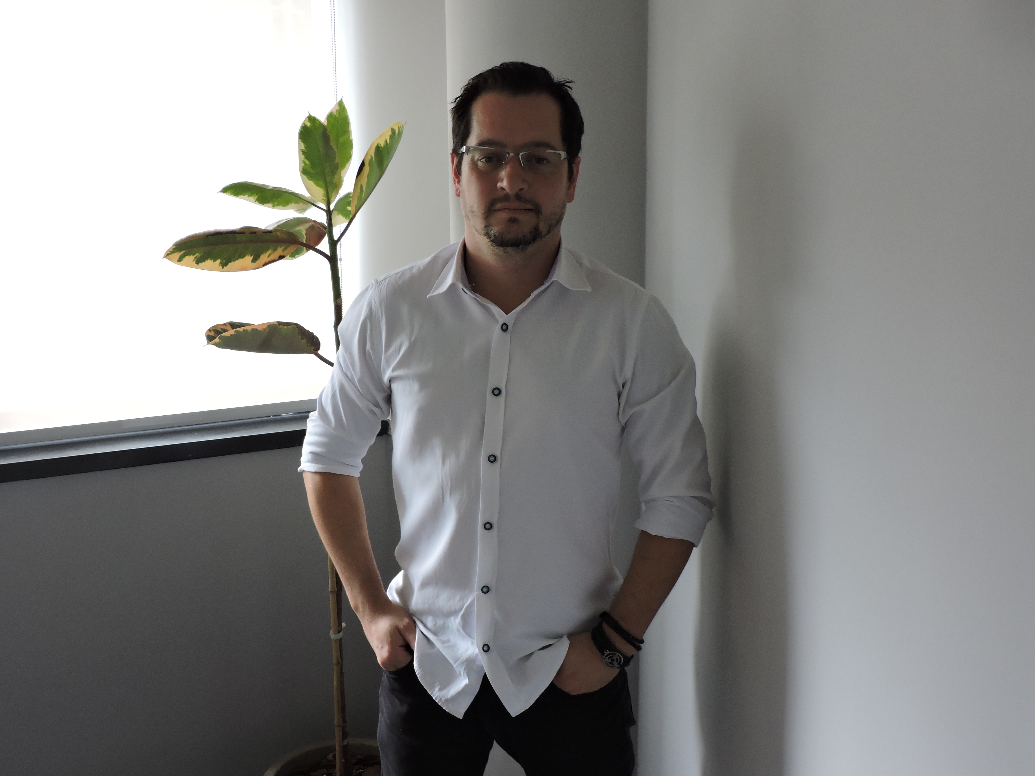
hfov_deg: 52.6
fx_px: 1046
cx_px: 518
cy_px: 388
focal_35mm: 35
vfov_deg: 40.7
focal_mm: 6.2
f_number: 3.3
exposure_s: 1/50
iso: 220
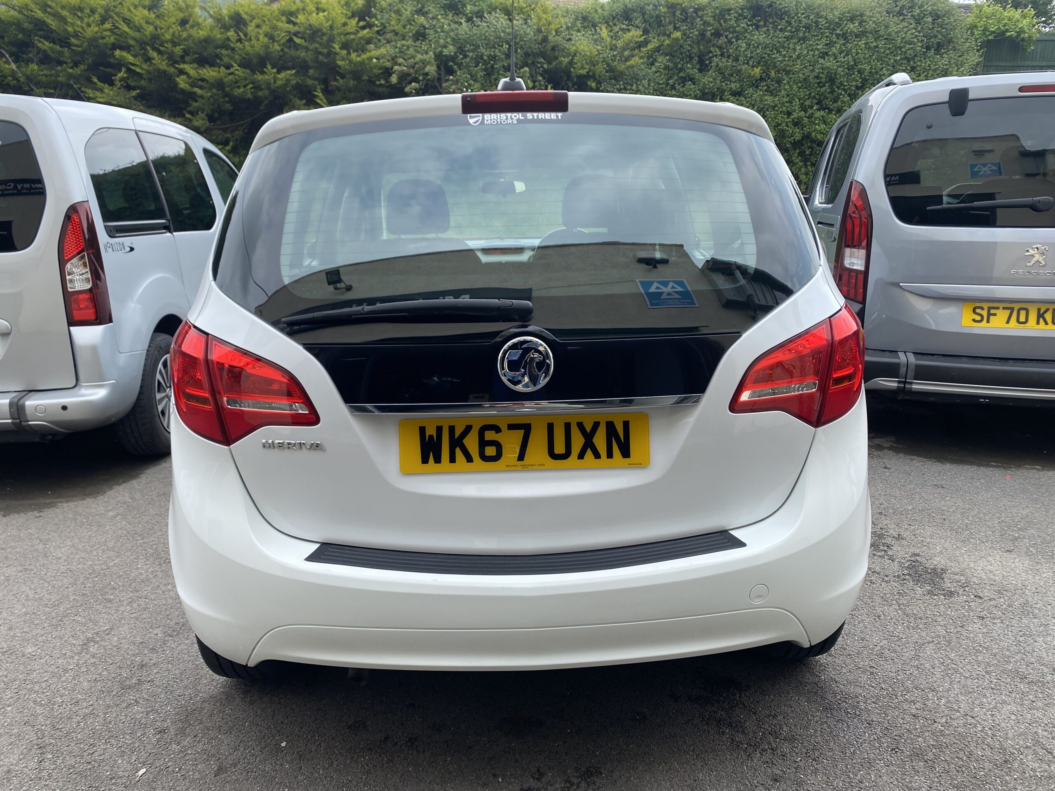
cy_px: 396
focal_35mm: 26
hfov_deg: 67.3
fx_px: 792
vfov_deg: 53.1
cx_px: 528
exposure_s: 1/998
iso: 32
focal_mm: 4.25
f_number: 1.8
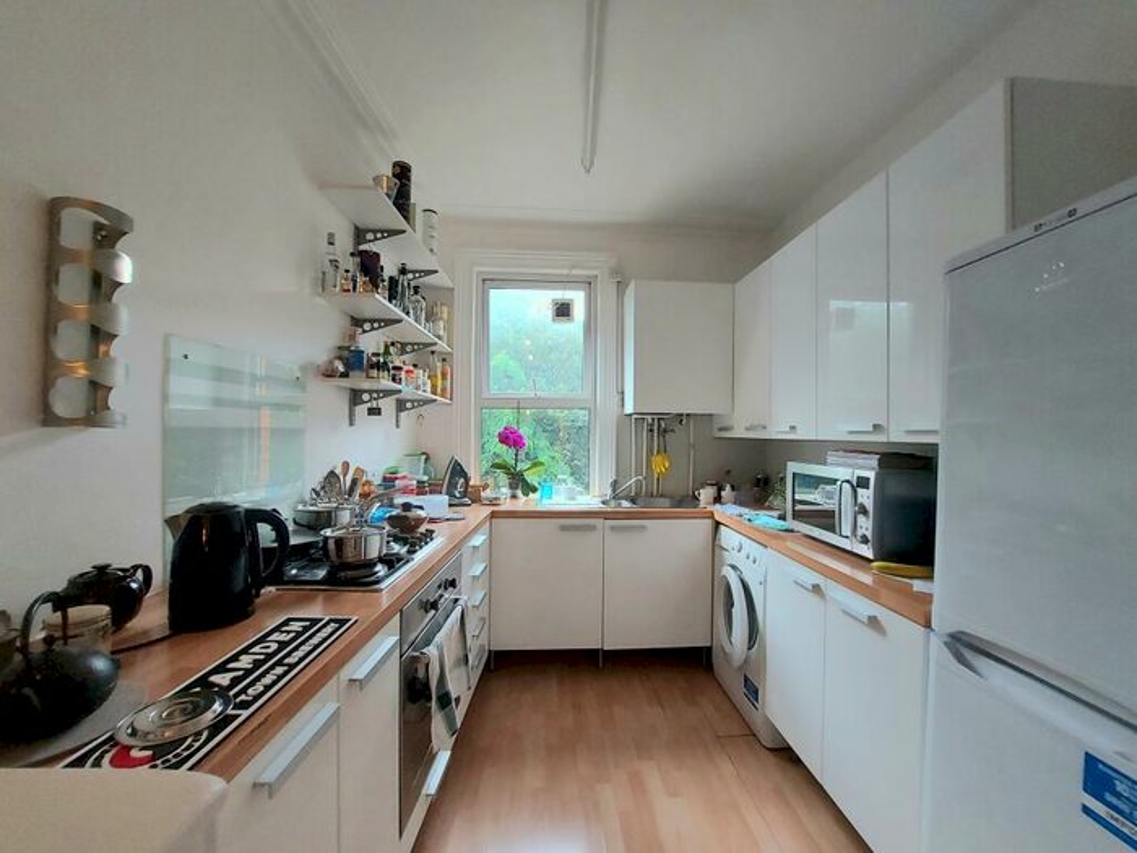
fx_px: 427
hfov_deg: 106.2
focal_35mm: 13
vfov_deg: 89.9
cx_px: 568
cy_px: 426
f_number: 2.2
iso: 250
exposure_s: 1/50
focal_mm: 1.74
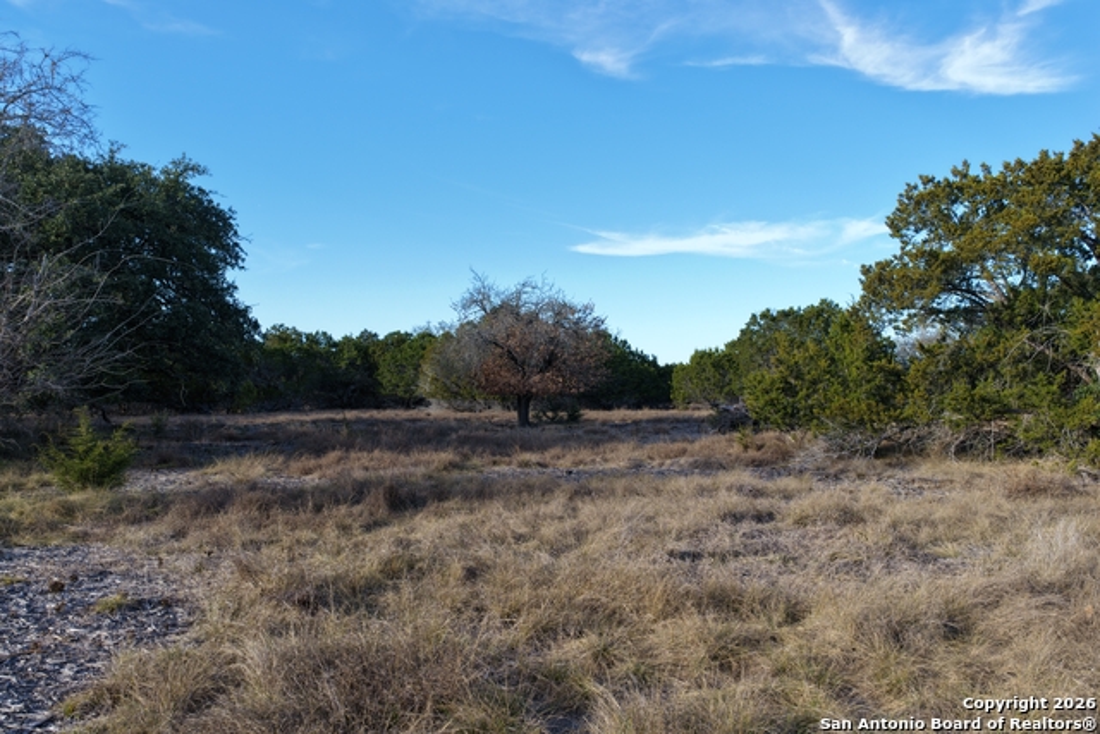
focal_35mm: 28
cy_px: 367
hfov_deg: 65.5
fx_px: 856
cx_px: 550
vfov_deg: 46.4
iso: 100
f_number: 2.8
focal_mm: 14.45
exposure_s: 1/320
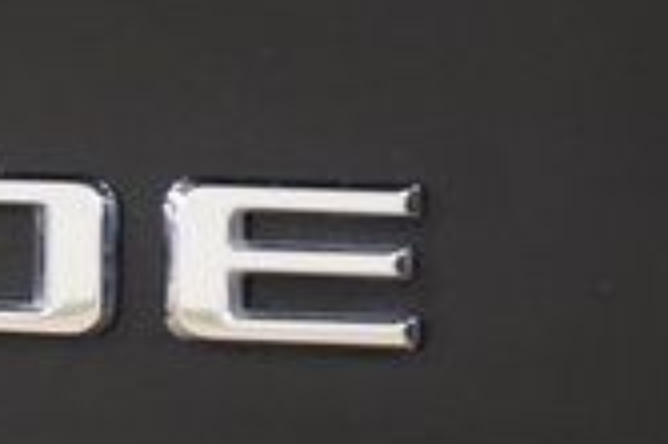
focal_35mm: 403
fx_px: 7470
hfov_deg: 5.1
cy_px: 262
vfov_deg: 3.4
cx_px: -344
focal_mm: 70
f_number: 4
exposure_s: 1/30
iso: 1600
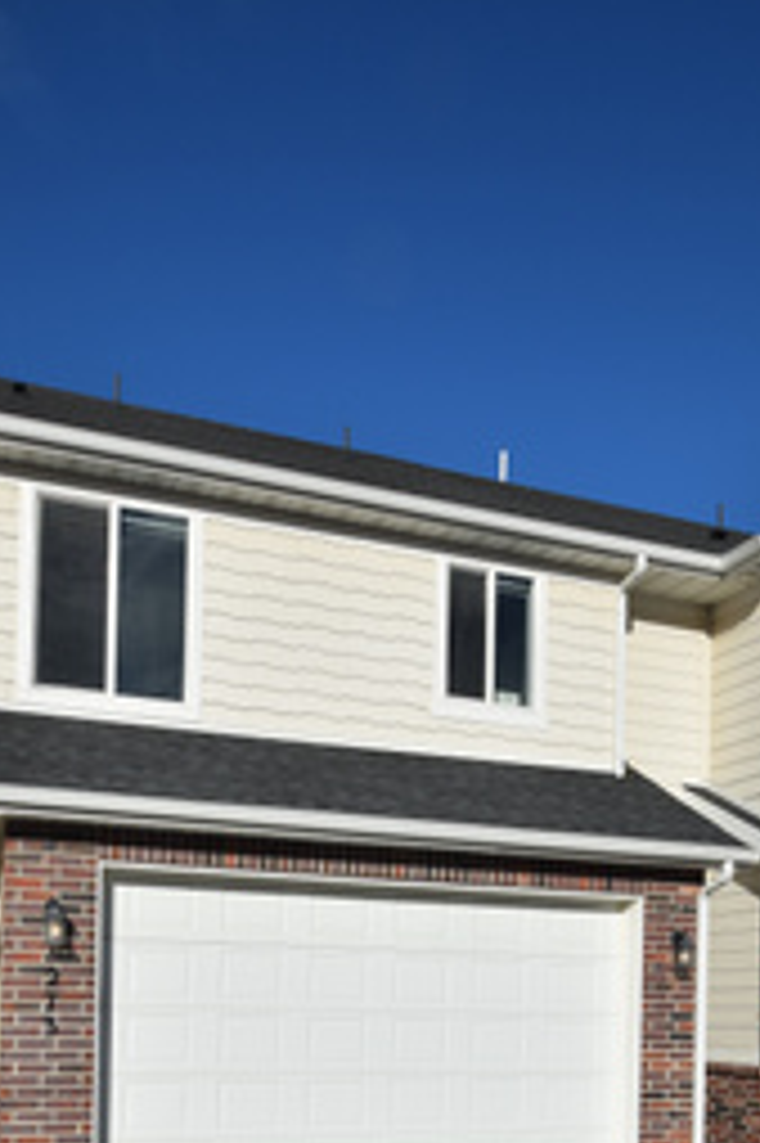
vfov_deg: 51.1
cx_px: 324
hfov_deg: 38.7
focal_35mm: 34
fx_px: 1078
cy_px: 968
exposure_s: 1/500
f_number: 11
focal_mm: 12
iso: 200
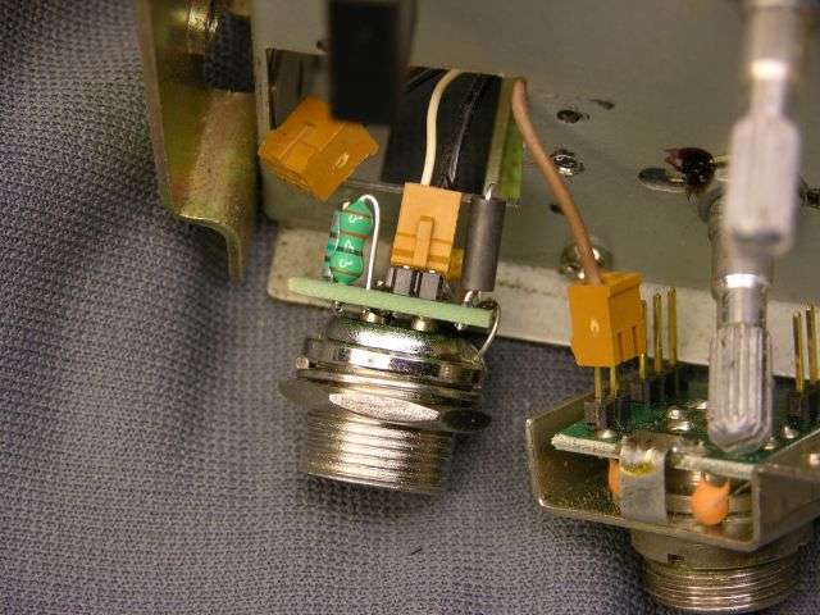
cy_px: 308
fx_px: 3553
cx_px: 410
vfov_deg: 9.9
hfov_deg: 13.2
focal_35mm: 150
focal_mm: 37.7
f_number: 3.9
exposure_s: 1/12
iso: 50
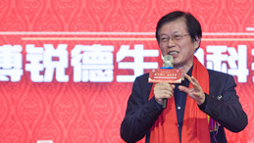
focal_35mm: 238
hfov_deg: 9.0
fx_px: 1604
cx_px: 203
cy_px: 102
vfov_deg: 5.1
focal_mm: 112
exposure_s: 1/250
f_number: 4
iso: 1000
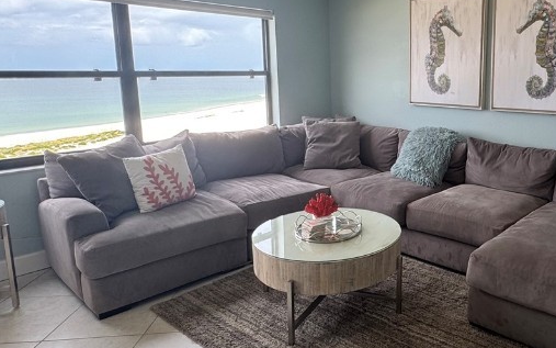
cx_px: 412
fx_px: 455
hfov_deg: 59.7
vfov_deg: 41.7
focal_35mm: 30
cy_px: 146
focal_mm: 2.22
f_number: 2.2
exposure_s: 1/107
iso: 40
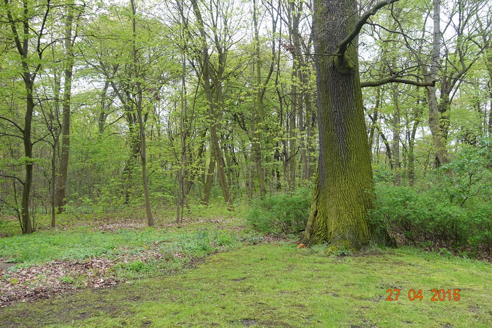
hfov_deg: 58.7
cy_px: 164
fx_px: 437
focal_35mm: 32
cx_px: 246
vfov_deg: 41.1
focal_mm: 11.69
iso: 125
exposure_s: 1/80
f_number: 3.5
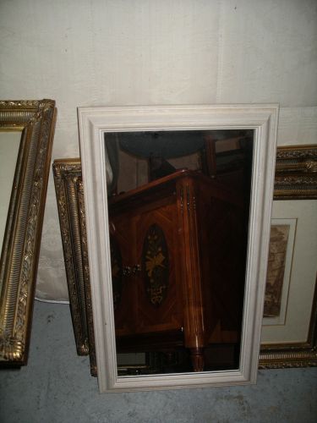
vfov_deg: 50.1
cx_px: 158
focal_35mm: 37
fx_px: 452
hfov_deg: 38.7
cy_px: 212
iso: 200
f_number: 2.8
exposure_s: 1/40
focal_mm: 7.8
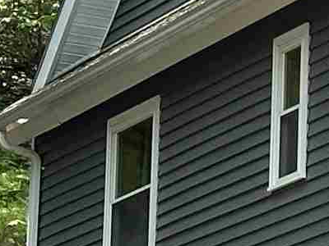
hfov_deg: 5.1
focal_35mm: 369
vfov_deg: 4.0
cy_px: 111
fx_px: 3507
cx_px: 1031
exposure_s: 1/1009
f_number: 1.78
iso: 64
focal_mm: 6.86
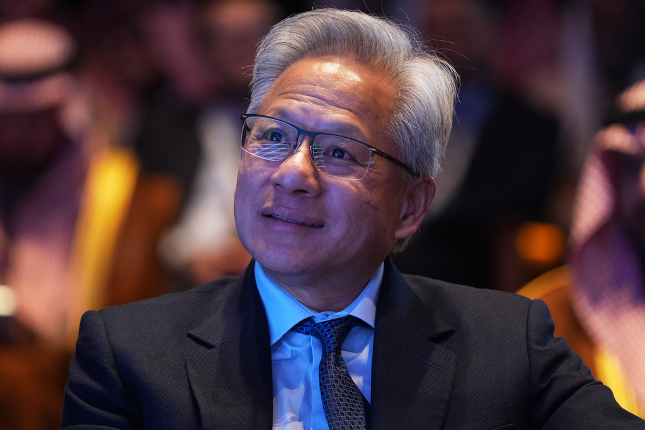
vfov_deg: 4.9
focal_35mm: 280
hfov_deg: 7.4
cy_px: 215
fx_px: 5017
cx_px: 322
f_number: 4
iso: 2000
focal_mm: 280
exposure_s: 1/60
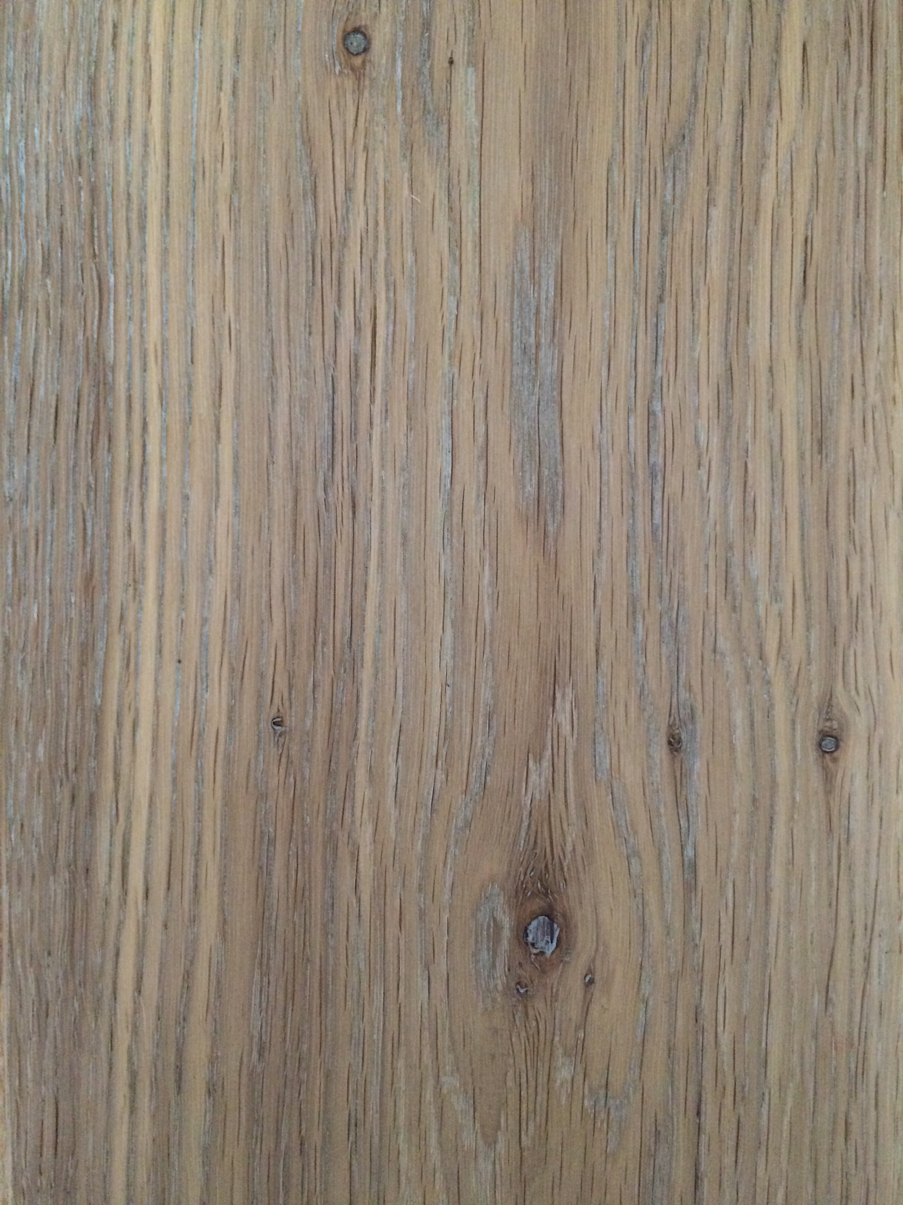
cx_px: 452
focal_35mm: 29
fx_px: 1009
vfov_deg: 61.7
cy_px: 602
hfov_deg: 48.2
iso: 320
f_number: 2.2
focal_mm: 4.15
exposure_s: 1/20
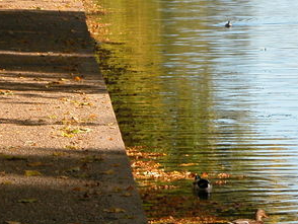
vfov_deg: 4.4
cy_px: 20
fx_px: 2929
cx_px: 394
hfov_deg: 5.8
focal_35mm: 340
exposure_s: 1/230
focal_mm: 31.9
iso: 100
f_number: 4.8
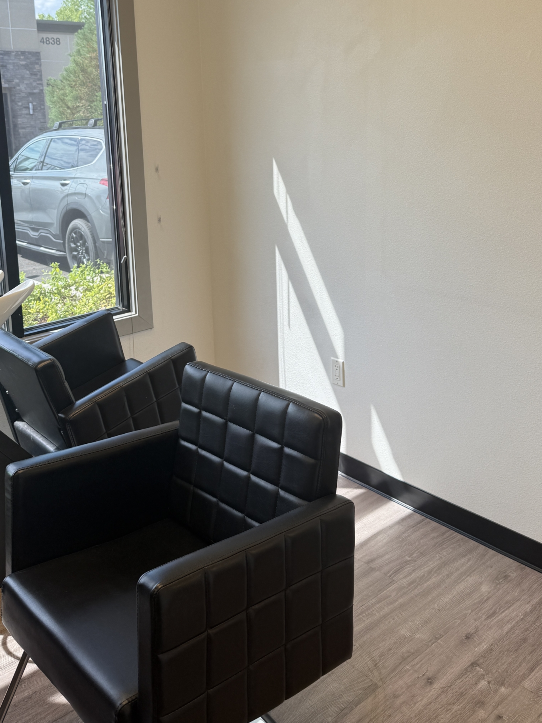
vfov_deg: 52.7
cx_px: 243
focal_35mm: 34
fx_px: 710
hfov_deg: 41.7
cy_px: 226
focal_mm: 6.76
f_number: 1.78
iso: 64
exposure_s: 1/168
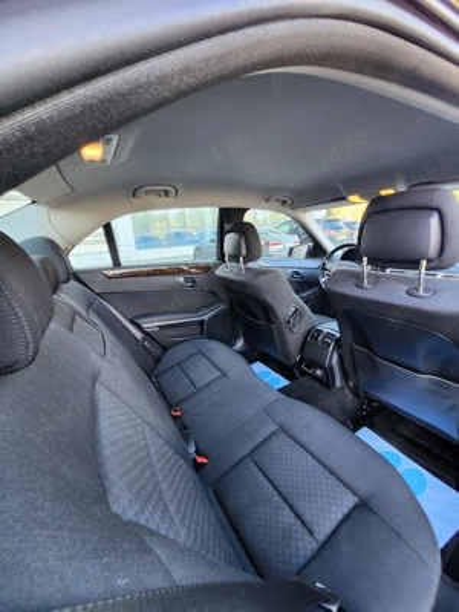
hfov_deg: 89.9
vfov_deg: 106.2
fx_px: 230
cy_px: 306
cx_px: 230
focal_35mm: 13
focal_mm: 1.7
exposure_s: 1/50.3
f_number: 2.2
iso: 160
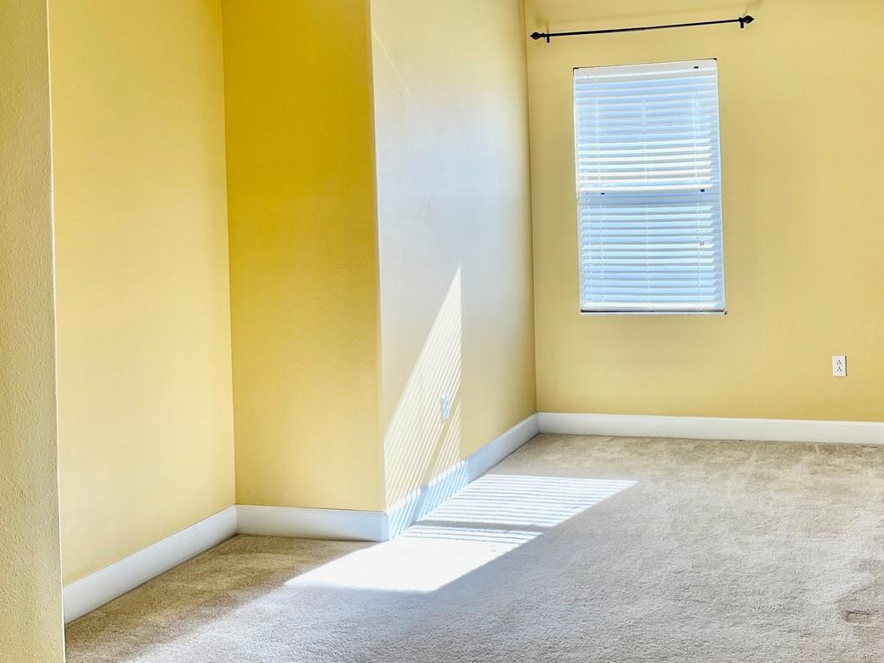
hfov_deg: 46.1
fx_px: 1021
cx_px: 589
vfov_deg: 35.3
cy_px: 184
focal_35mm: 40
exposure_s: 1/272
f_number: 1.6
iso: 32
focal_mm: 5.1
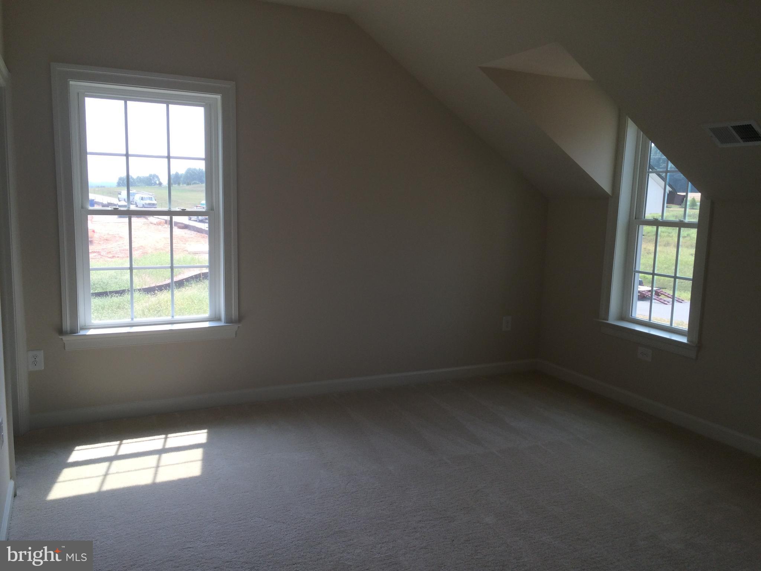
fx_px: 638
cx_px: 380
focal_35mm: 29
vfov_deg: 48.2
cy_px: 286
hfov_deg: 61.7
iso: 32
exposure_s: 1/190
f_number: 2.2
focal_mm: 4.15
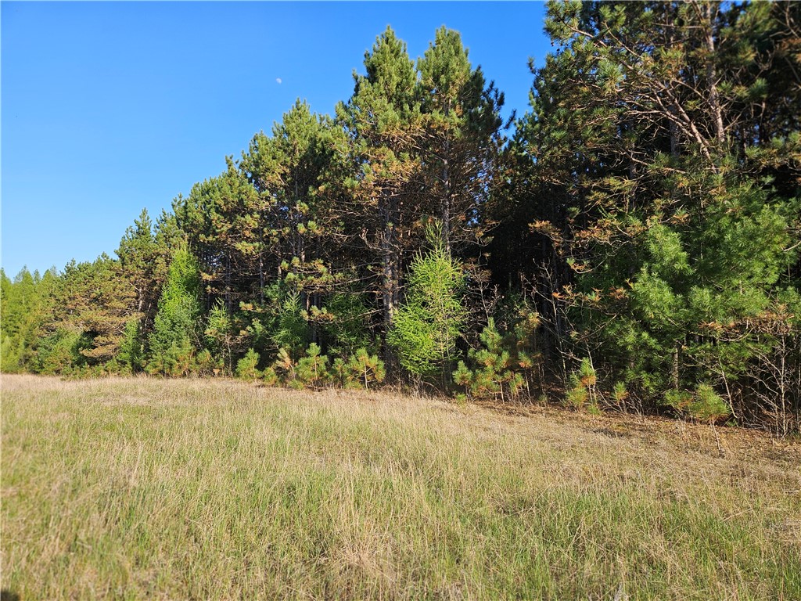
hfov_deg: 73.9
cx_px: 400
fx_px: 532
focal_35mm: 23
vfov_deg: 58.9
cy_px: 300
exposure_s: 1/792
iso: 25
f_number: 1.8
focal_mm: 5.4
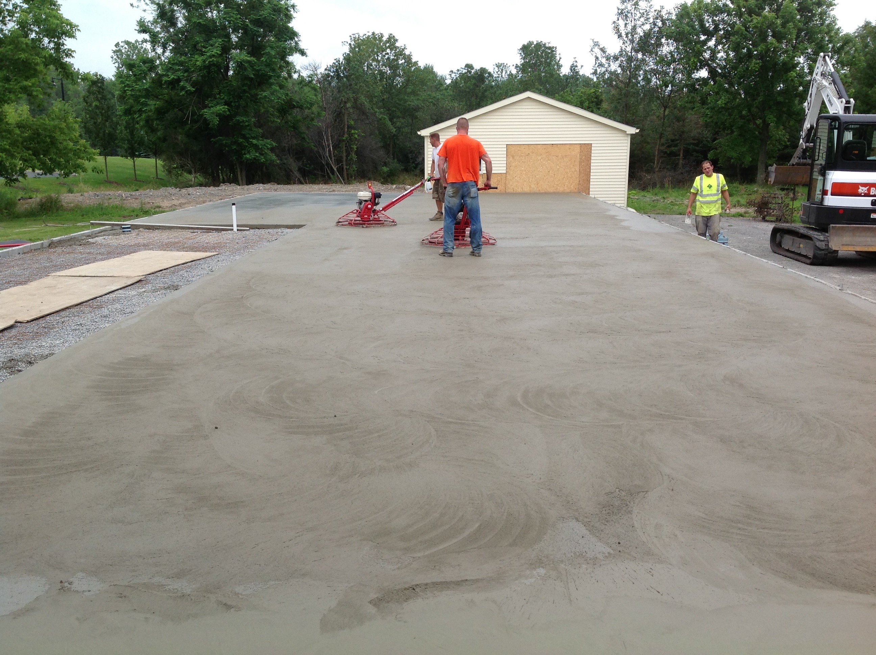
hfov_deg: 52.7
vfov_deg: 40.6
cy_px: 328
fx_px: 884
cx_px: 438
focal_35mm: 35
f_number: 2.4
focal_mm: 4.28
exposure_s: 1/512
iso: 50
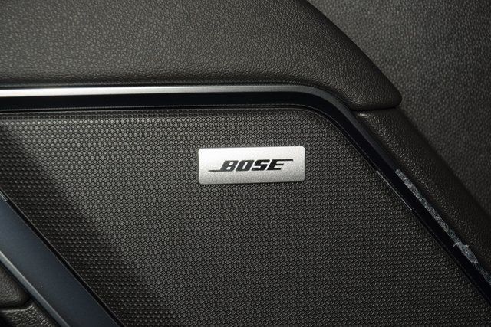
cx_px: 246
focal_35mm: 105
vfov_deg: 13.0
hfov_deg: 19.5
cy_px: 164
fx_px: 1432
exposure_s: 1/125
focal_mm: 70
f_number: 8
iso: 100
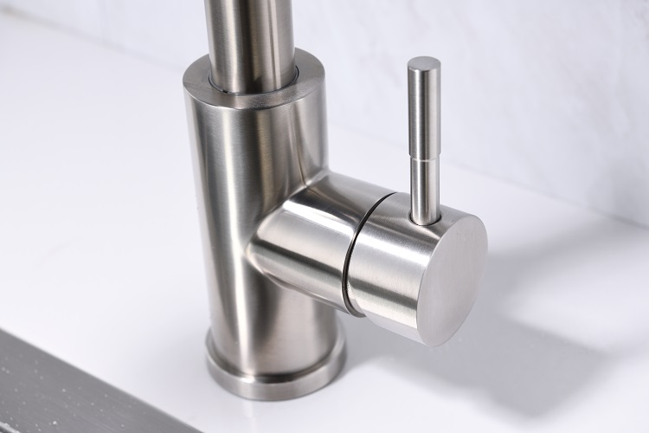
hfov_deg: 28.8
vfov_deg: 19.5
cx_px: 324
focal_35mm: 70
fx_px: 1262
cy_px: 216
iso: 100
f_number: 10
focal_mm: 70
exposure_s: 1/100
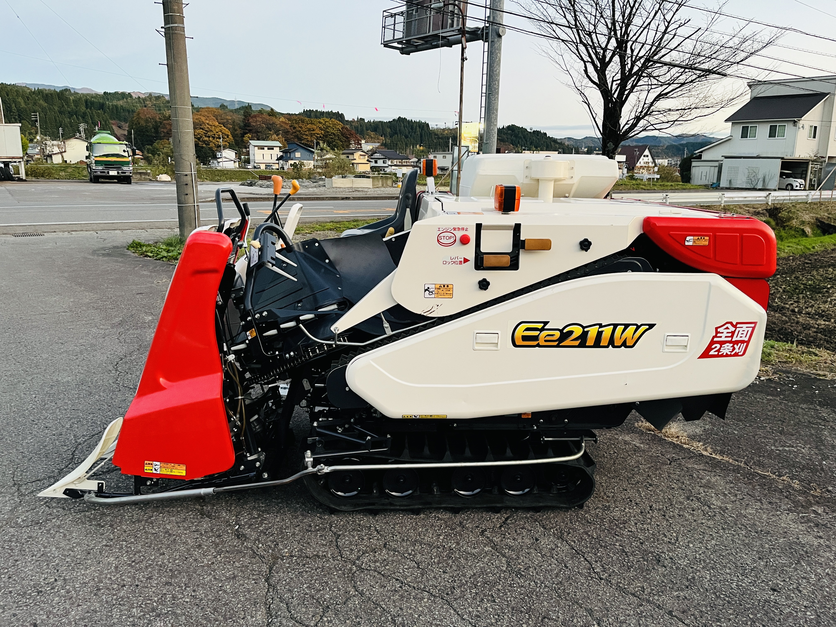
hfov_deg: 67.3
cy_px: 314
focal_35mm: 26
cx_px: 418
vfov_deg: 53.1
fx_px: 628
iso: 400
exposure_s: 1/40
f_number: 1.6
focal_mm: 5.1
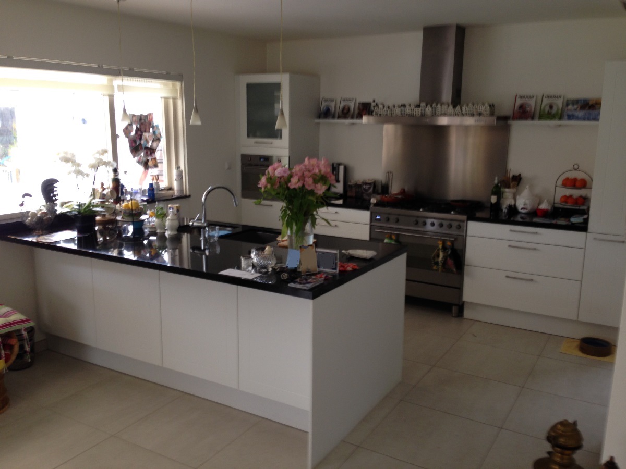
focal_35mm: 33
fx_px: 597
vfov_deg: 42.9
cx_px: 313
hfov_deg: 55.4
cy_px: 234
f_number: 2.4
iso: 64
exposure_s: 1/20
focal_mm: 4.12
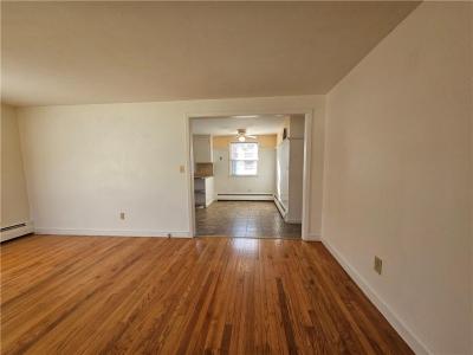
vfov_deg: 89.9
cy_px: 178
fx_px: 178
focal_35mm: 13
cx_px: 236
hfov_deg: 106.2
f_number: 2.2
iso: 125
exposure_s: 1/207
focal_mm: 2.2
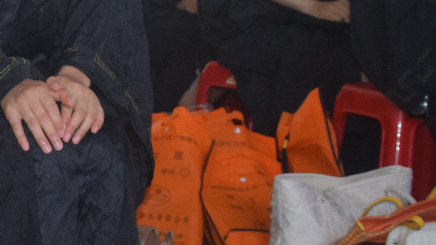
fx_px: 1734
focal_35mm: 150
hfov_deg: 13.8
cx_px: -132
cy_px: 86
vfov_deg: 8.1
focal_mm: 24
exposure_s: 1/100
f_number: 5
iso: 800
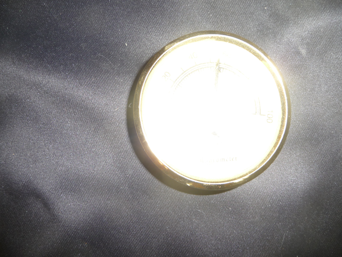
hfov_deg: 63.4
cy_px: 128
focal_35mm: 28
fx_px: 277
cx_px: 171
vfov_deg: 49.7
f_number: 3.3
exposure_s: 1/30
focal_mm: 4.7
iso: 100
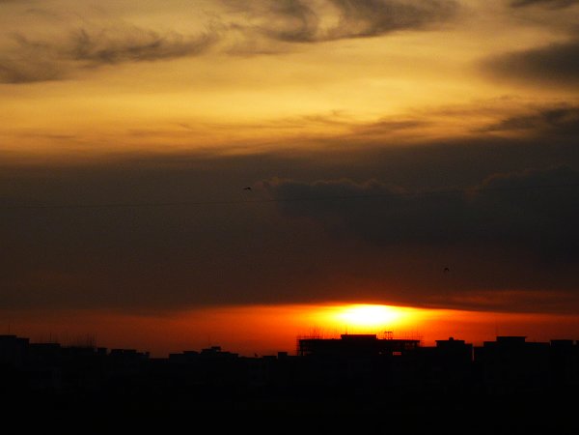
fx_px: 2559
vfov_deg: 9.7
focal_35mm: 153
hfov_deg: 12.9
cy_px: 218
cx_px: 290
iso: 80
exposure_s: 1/320
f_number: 5.6
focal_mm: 17.3
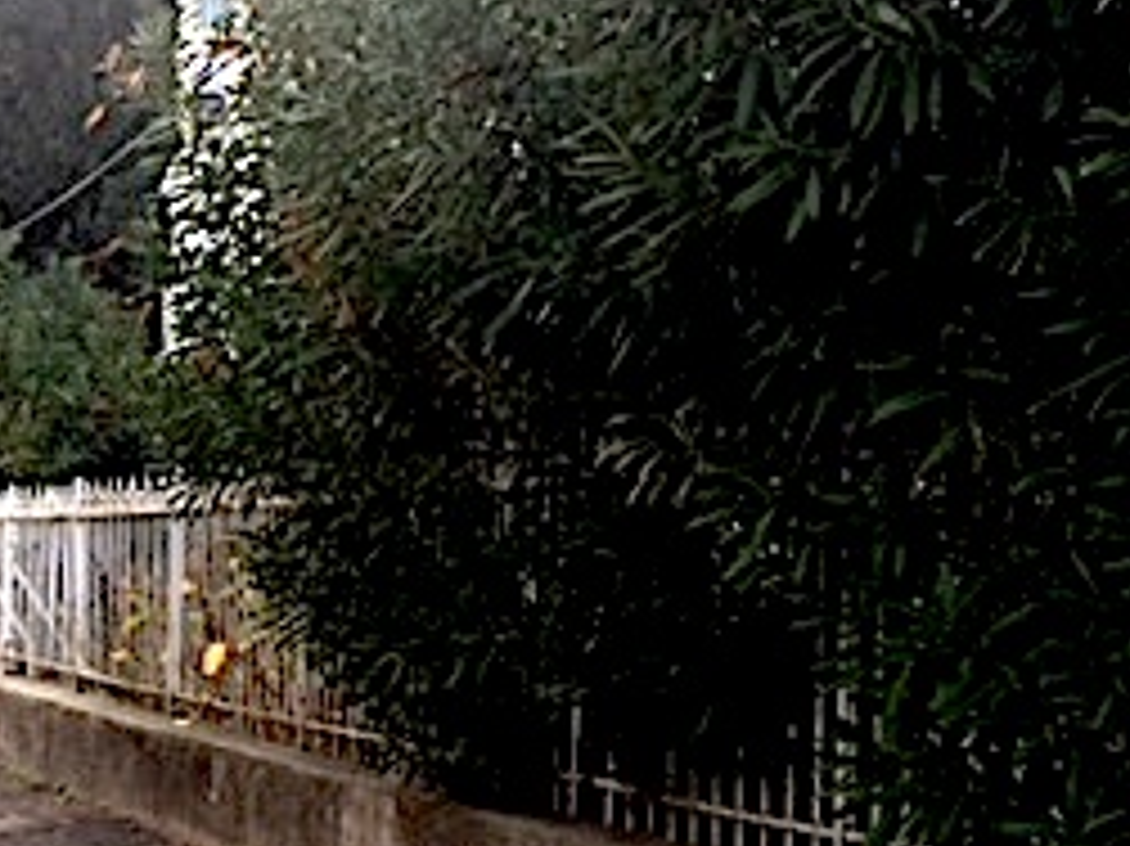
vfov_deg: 19.8
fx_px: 2414
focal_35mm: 74
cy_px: 590
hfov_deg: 23.5
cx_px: -306
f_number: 2.2
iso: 32
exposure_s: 1/50
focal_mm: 4.15
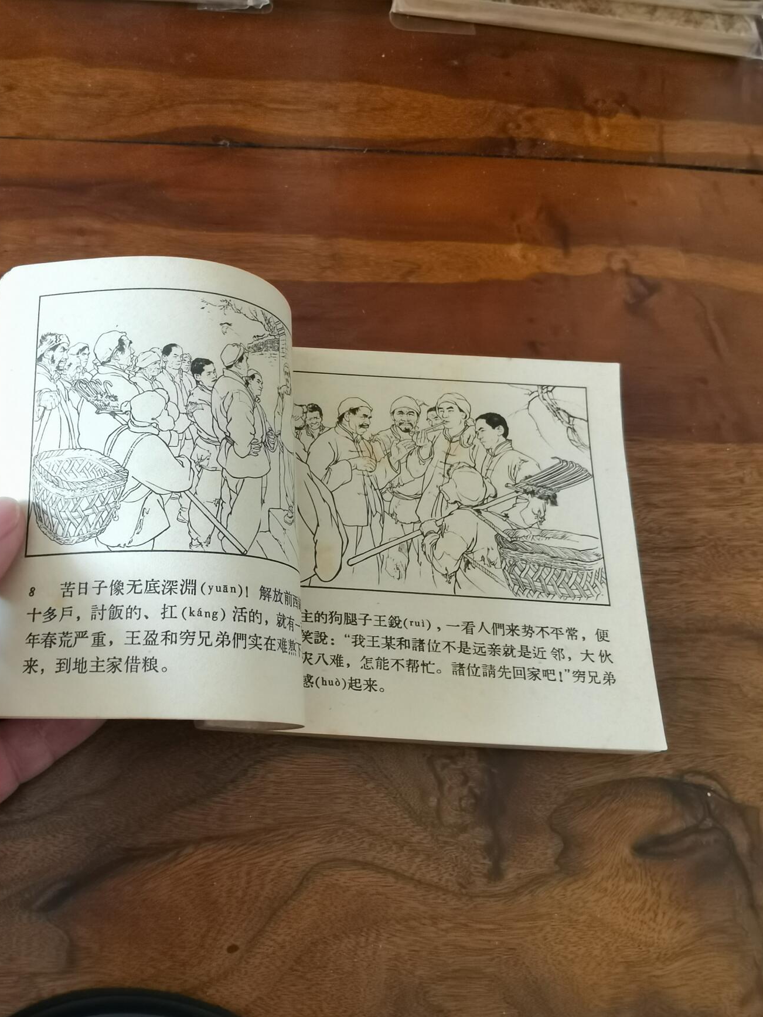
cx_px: 369
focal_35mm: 28
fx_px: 823
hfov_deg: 49.7
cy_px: 499
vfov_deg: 63.4
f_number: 2.2
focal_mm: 2.26
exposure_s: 1/33.3
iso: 200
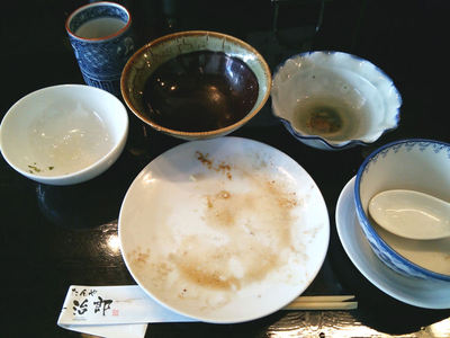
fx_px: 390
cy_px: 169
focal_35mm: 30
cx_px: 225
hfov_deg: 60.0
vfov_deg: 46.8
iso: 100
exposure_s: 1/60
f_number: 1.94
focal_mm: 4.06
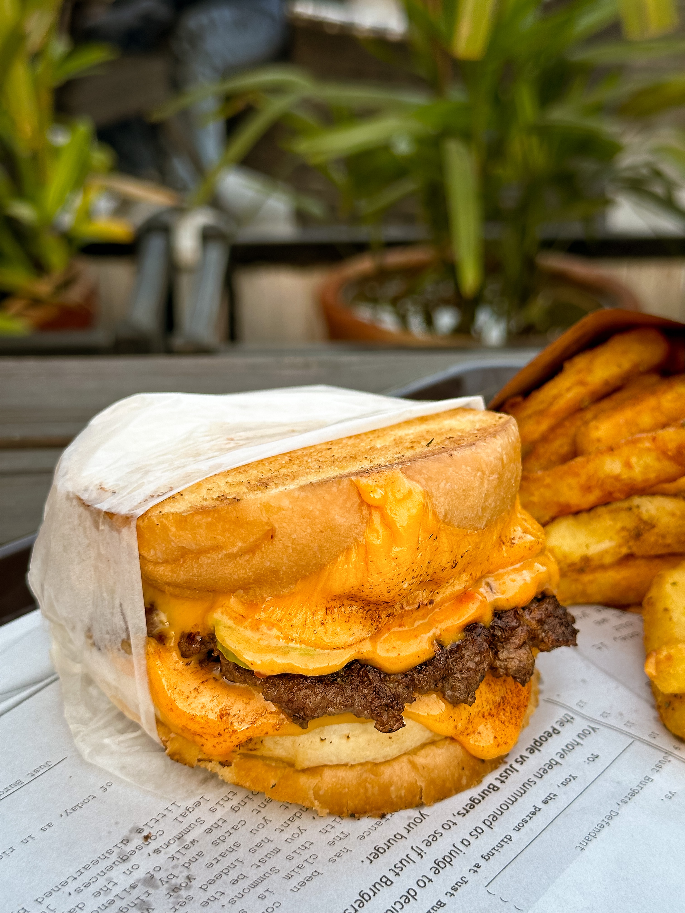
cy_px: 456
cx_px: 342
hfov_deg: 30.3
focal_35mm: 48
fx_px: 1266
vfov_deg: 39.7
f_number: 1.8
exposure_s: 1/320
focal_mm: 6.86
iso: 64
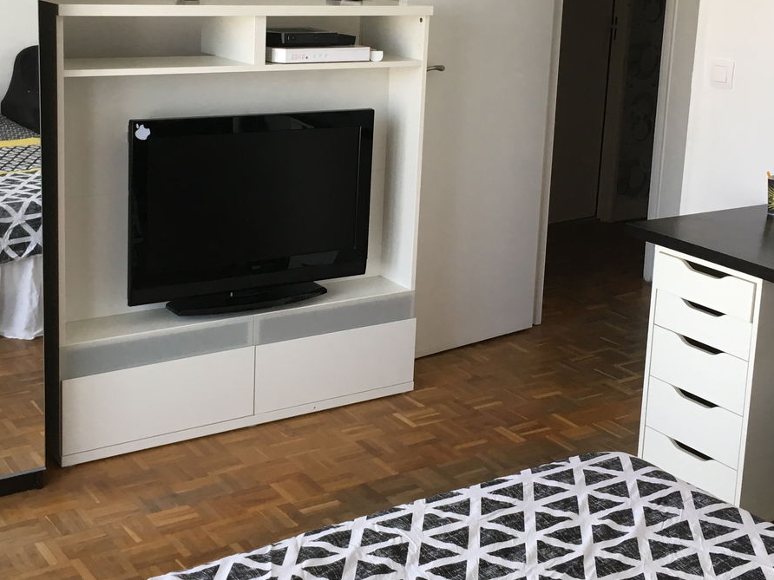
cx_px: 383
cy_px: 170
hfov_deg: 36.8
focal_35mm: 52
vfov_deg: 27.8
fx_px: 1163
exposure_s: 1/33
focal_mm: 4.15
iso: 40
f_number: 2.2
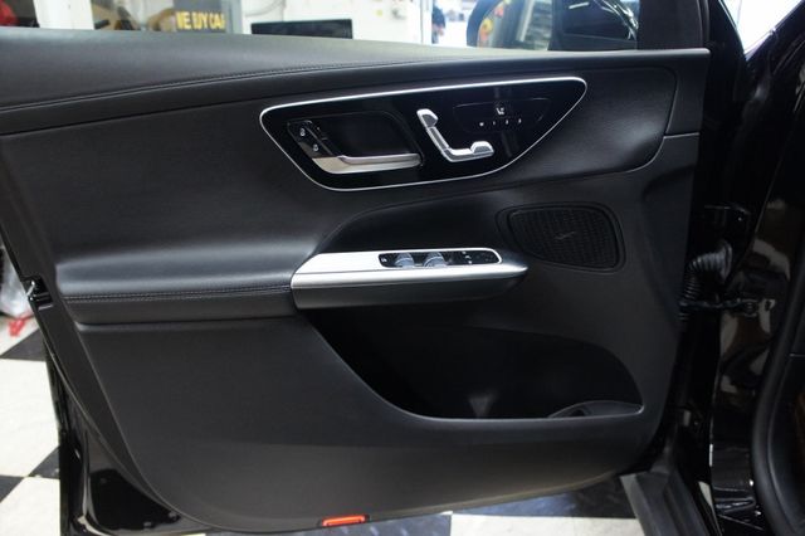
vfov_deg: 47.9
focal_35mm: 27
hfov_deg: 67.4
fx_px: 603
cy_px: 268
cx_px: 402
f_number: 3.5
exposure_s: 1/30
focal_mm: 18
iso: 1000
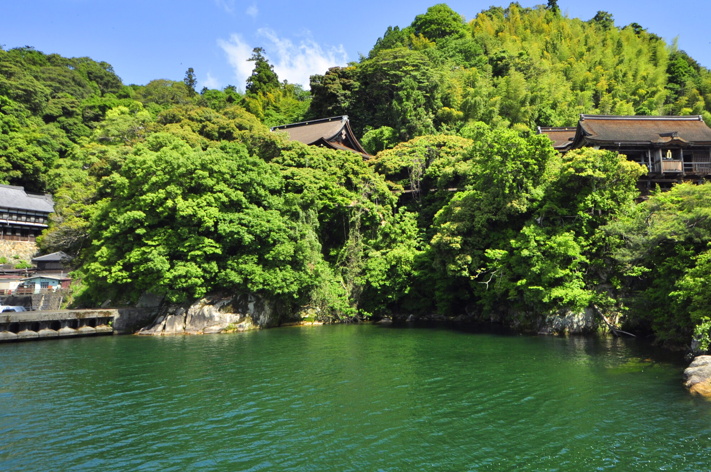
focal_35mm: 31
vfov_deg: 41.9
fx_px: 611
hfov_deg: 59.9
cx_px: 421
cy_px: 175
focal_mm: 16
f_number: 5.6
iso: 320
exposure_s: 1/1000
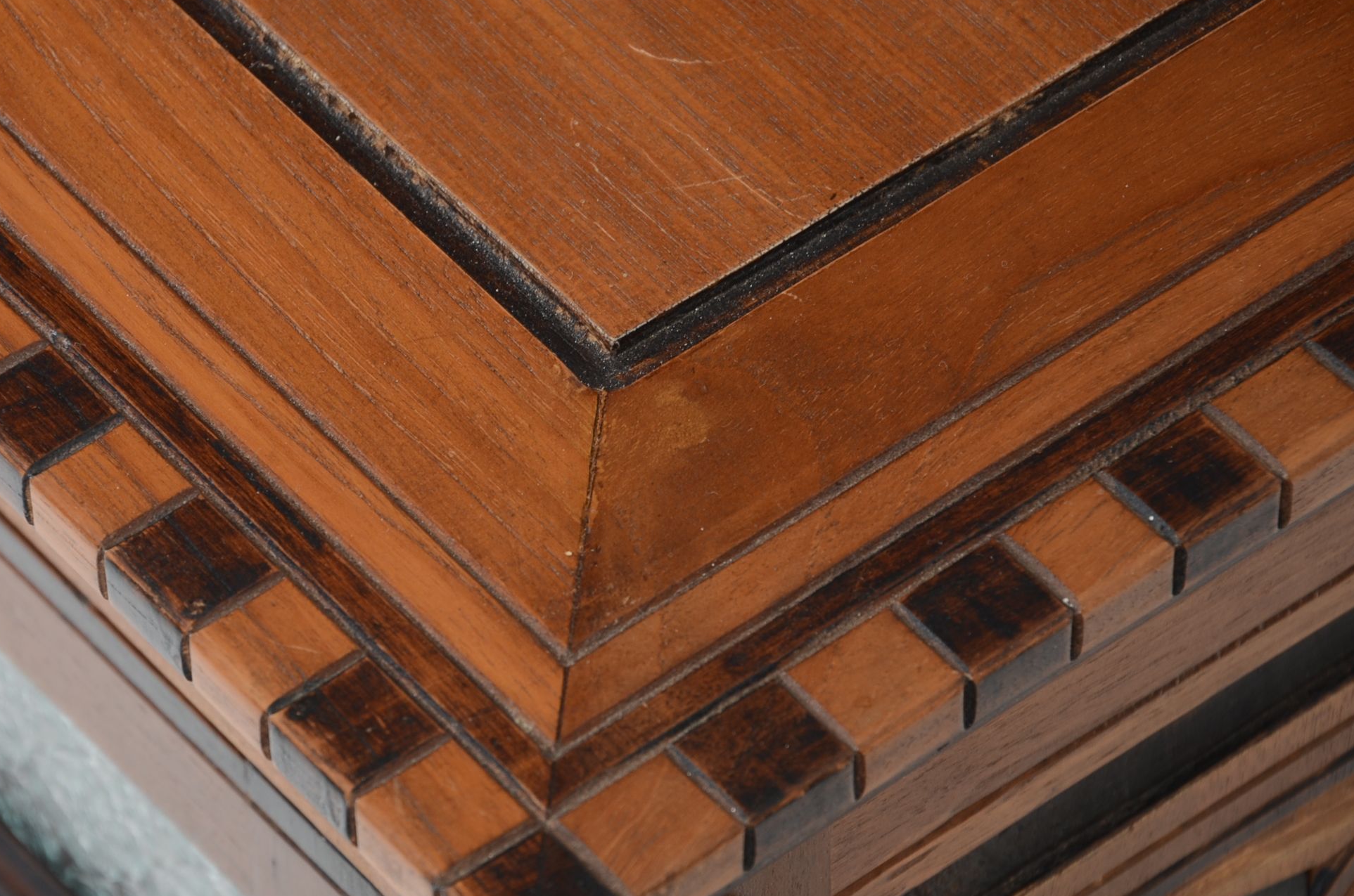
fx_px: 7568
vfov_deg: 6.8
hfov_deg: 10.2
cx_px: 541
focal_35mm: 202
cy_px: 518
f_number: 6.3
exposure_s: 1/80
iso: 160
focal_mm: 105
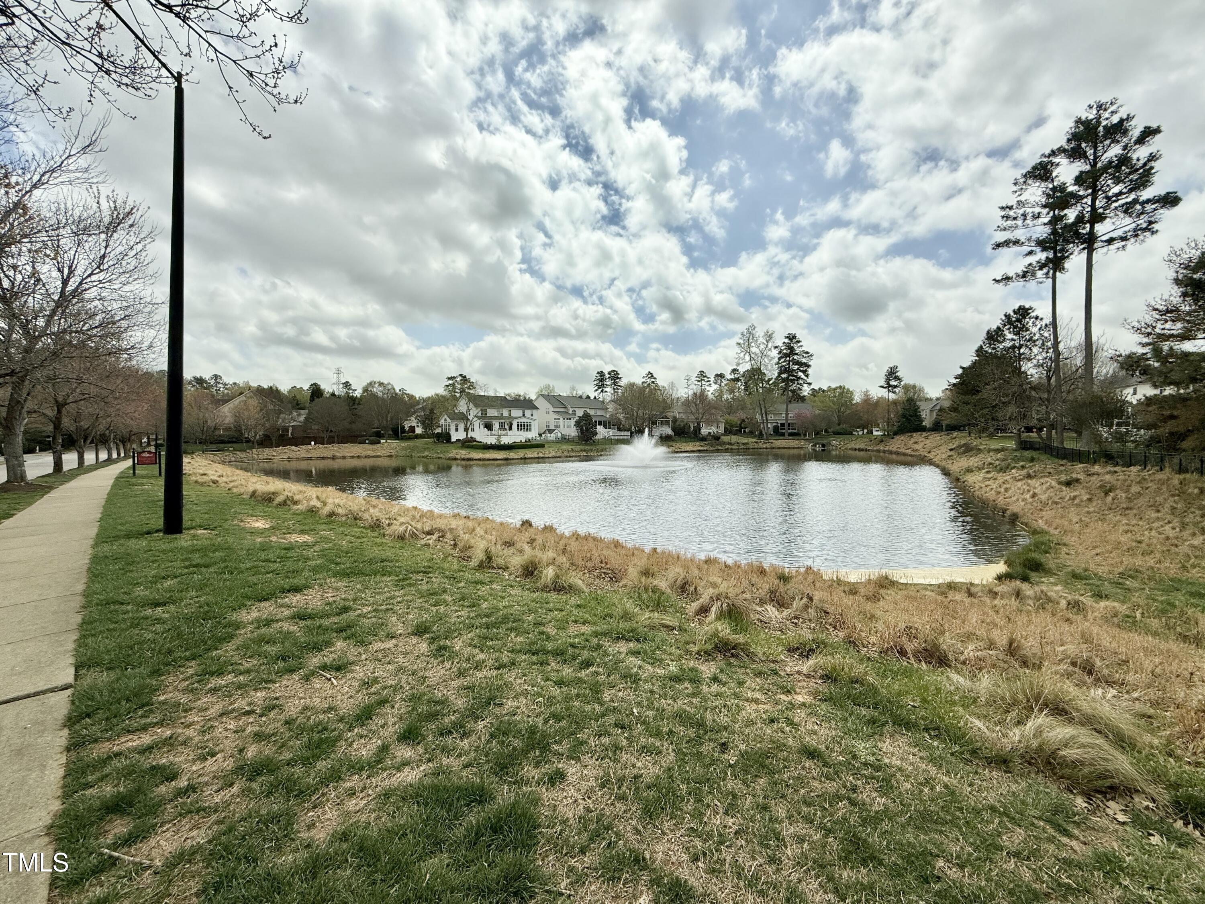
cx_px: 602
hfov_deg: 102.1
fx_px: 487
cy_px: 452
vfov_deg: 85.7
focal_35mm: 14
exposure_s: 1/4149
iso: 50
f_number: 2.2
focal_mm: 2.22
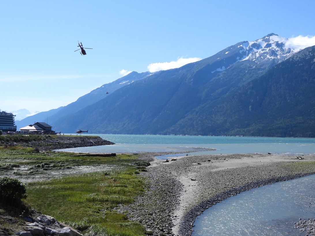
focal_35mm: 55
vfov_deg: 26.5
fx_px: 500
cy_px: 128
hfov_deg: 34.9
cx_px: 157
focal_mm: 8.4
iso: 100
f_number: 3.2
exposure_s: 1/1600
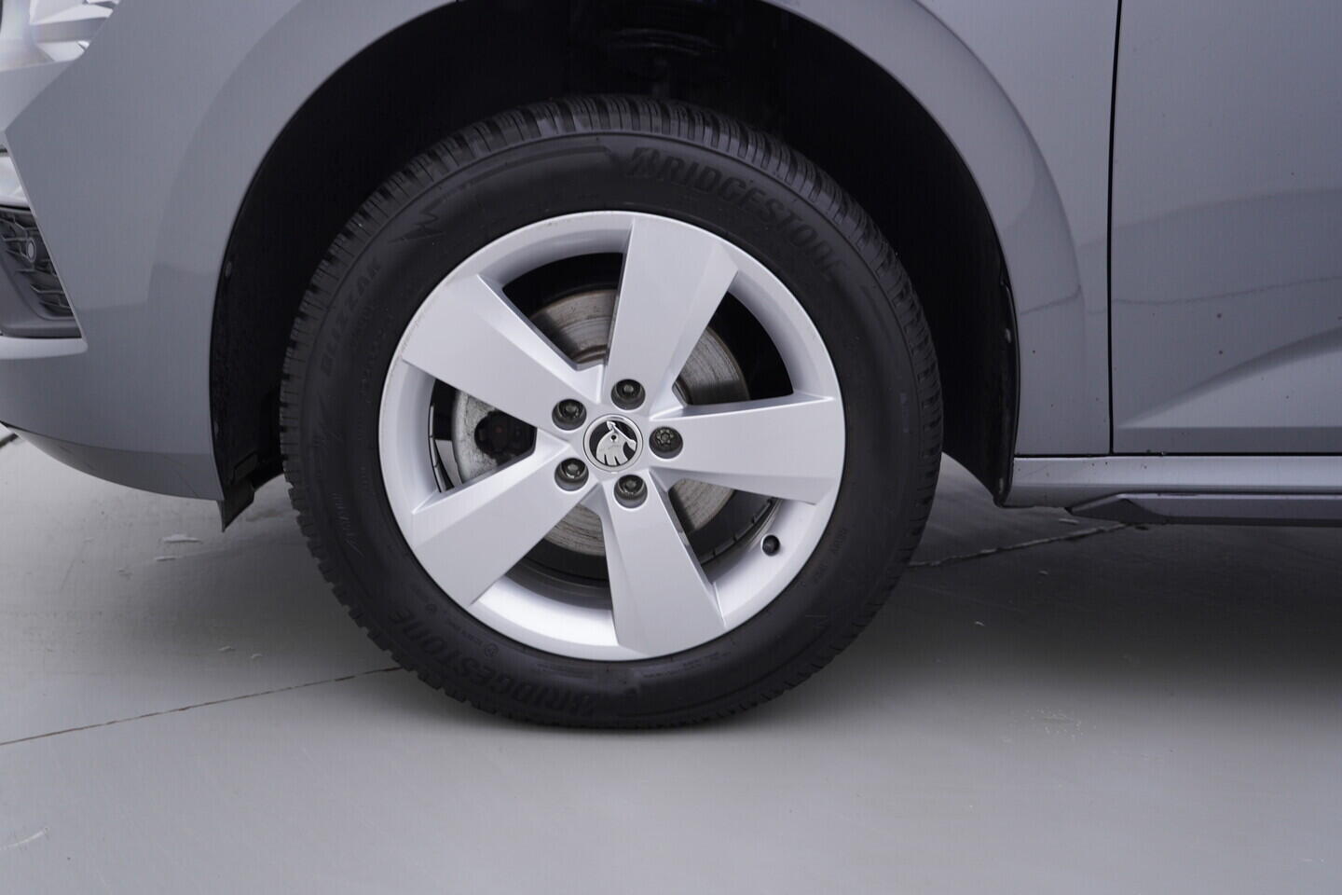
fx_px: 1342
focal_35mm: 36
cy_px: 448
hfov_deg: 53.1
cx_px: 671
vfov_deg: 36.9
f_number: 3.5
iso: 125
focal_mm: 24
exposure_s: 1/60
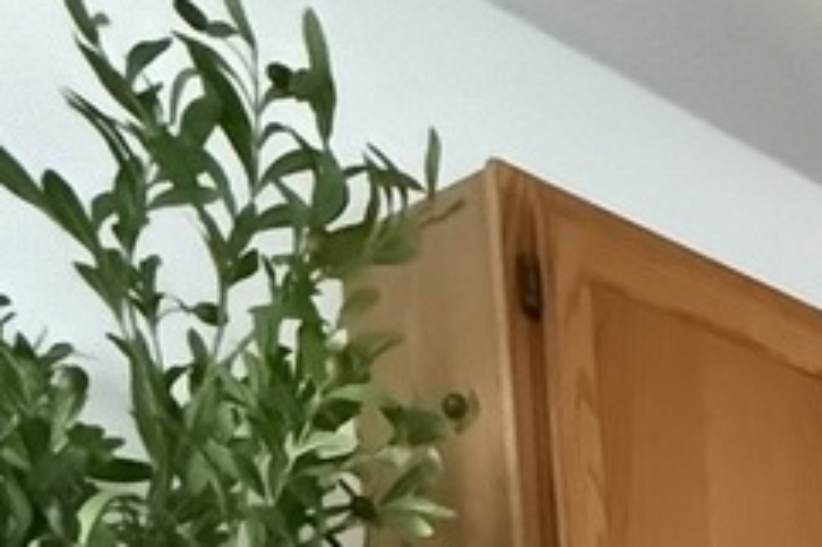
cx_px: 1342
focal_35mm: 65
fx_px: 1483
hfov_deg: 22.8
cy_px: 1216
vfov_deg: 15.1
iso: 1250
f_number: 2.2
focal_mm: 2.22
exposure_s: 1/60
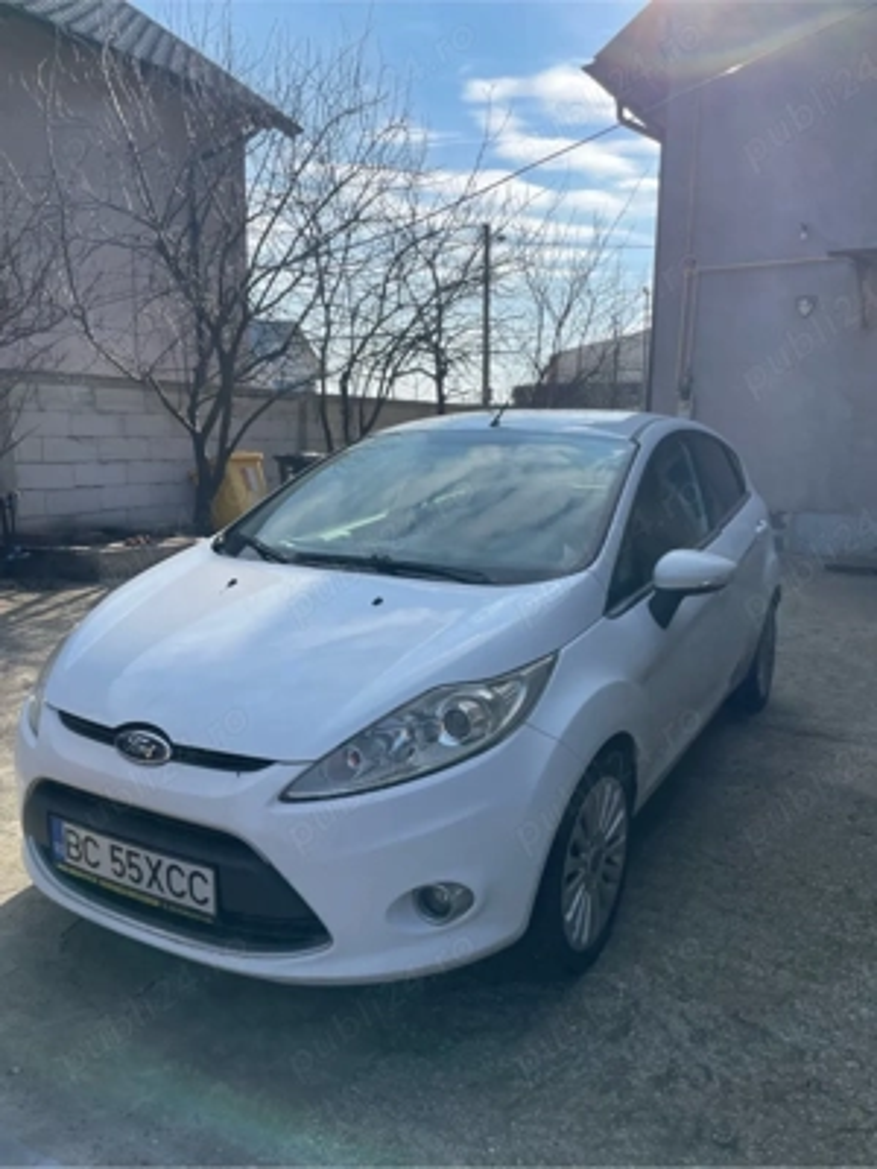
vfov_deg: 67.3
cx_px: 438
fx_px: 878
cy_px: 584
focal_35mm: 26
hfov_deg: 53.1
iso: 32
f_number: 1.6
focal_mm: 4.2
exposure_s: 1/3861
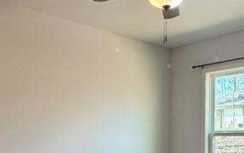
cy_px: 153
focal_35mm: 52
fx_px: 346
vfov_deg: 23.8
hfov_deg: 37.7
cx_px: 189
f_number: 2.2
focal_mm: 2.22
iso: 200
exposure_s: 1/60
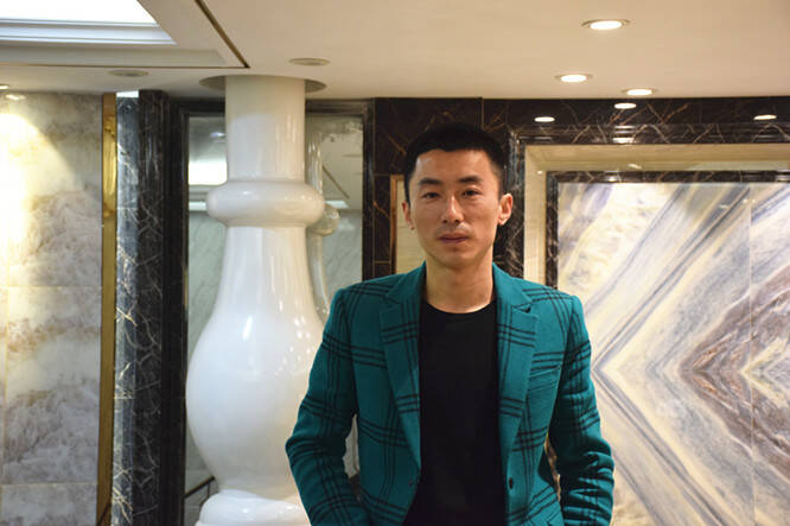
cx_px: 395
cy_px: 263
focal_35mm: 63
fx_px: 1381
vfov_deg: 21.5
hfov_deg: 31.9
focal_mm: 42
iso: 800
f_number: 4.5
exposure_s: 1/80
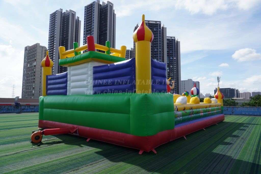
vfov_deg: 53.1
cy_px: 87
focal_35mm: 24
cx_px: 130
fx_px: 174
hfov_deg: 73.7
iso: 100
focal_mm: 16
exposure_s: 1/250
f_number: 8
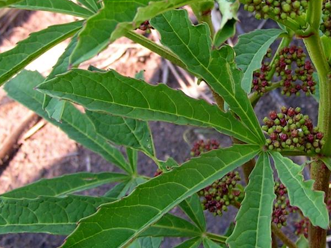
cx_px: 278
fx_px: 823
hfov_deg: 22.4
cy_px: -16
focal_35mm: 86
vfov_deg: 16.7
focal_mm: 6.3
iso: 50
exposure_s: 1/60
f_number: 3.5
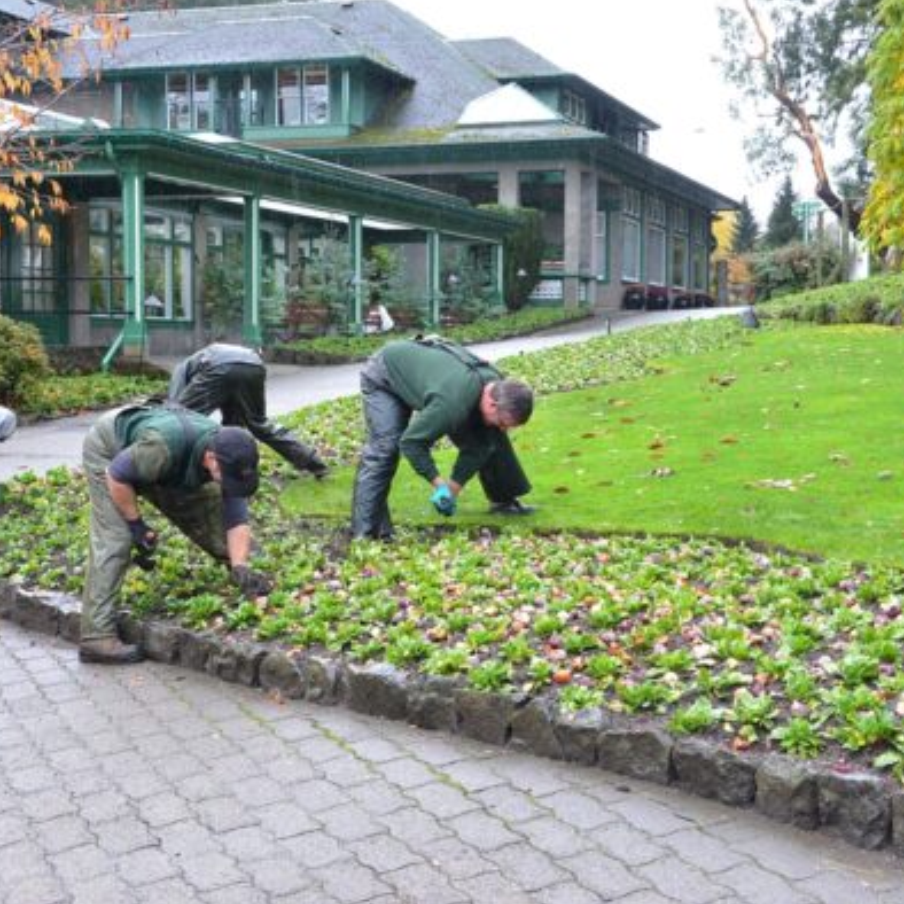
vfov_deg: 30.0
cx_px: 415
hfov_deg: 30.0
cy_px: 447
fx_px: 1684
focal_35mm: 57
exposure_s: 1/160
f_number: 8
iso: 2500
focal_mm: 44
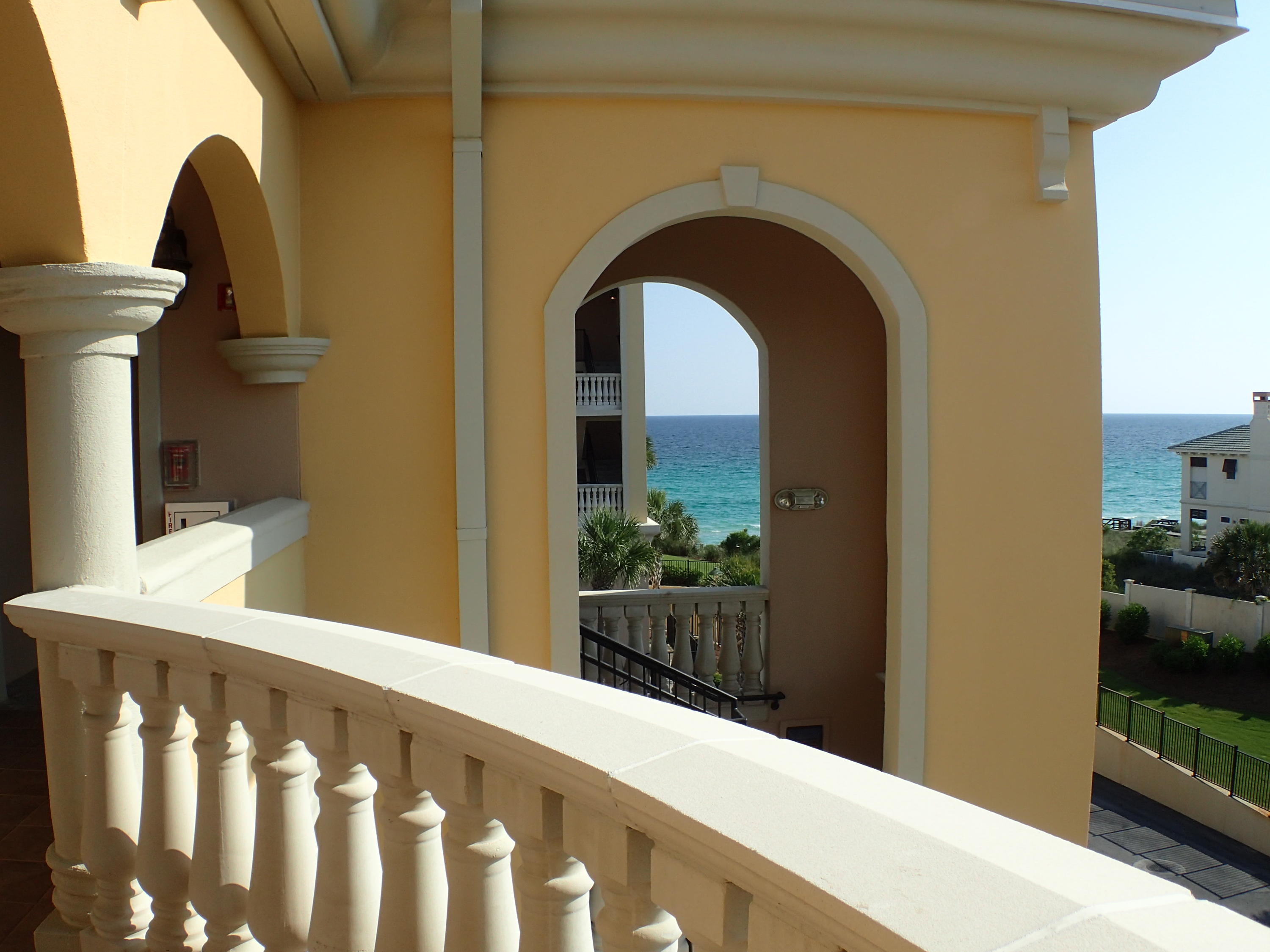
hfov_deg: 46.8
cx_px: 635
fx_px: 1468
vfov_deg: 36.0
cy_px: 476
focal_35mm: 40
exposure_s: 1/1000
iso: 100
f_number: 4
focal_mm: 7.34
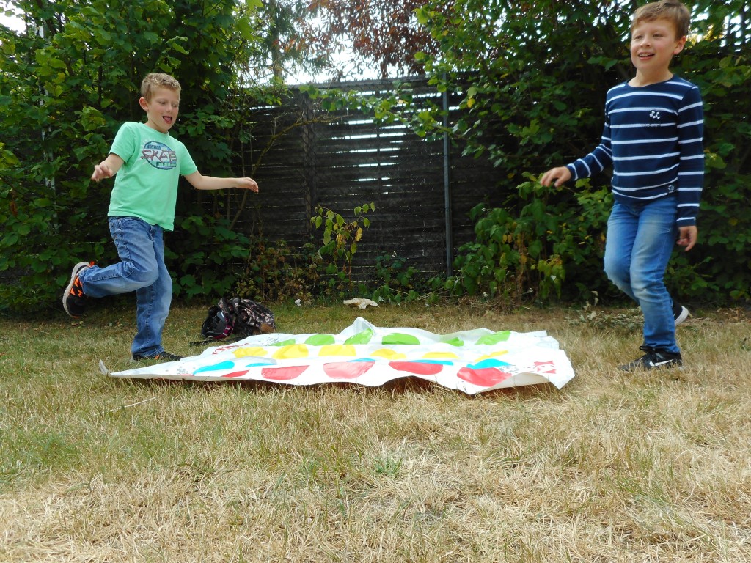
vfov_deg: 54.9
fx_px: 542
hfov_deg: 69.4
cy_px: 282
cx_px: 376
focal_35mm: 25
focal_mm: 4.5
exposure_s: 1/250
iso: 80
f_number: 3.7
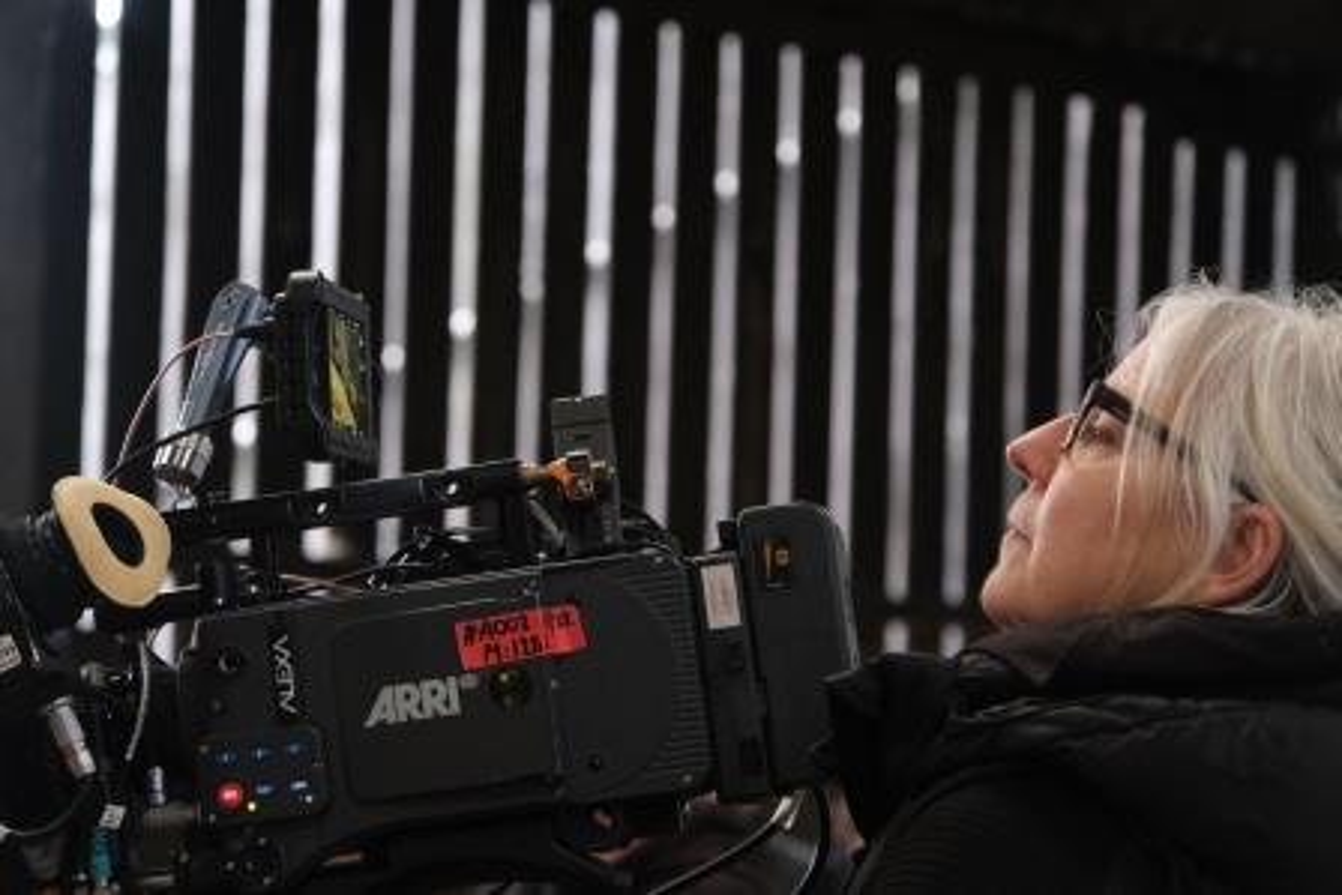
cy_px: 448
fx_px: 3393
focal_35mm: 91
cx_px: 671
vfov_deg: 15.0
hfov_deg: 22.4
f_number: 4
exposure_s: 1/125
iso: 2000
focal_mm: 60.8
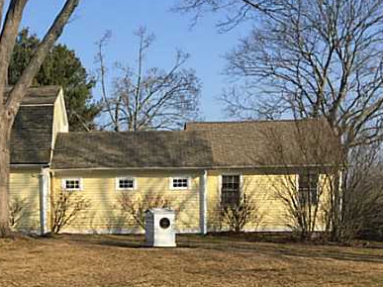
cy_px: 253
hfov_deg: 31.3
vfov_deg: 23.8
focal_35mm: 60
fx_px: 664
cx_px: 69
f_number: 2.2
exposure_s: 1/1582
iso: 32
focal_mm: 4.15
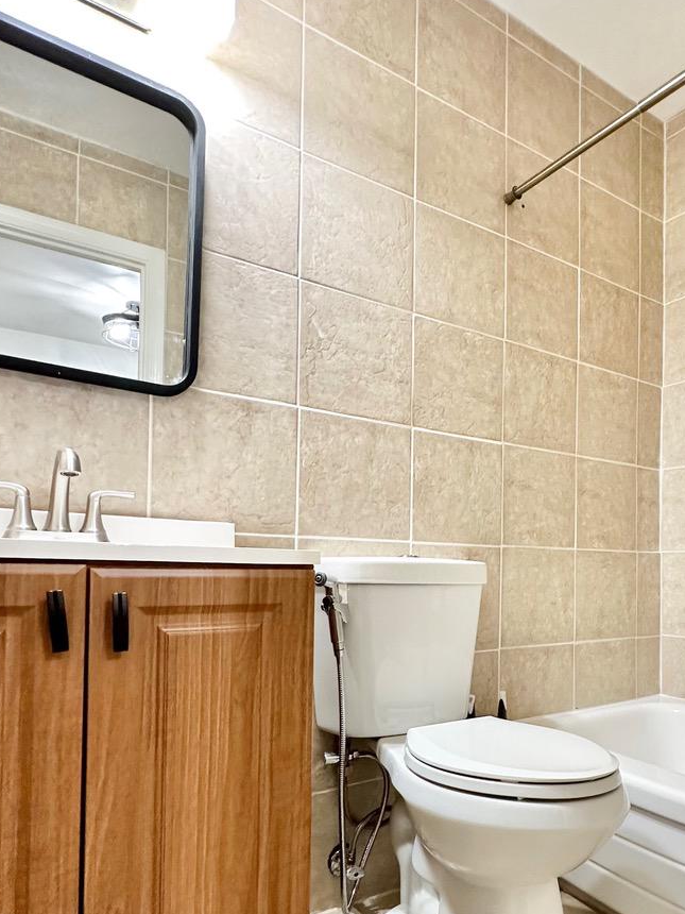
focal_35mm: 25
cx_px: 528
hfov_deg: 52.1
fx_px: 660
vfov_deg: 68.4
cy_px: 564
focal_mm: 2.22
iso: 250
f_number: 2.2
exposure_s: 1/60
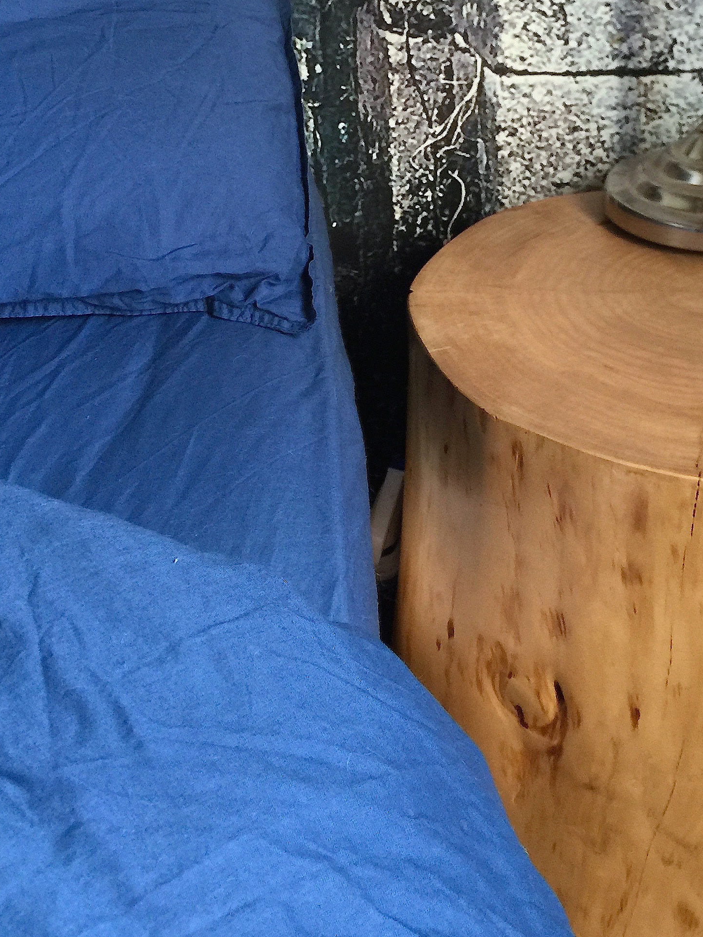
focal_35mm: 49
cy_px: 209
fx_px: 1327
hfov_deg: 29.6
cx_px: 432
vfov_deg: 37.7
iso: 80
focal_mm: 4.15
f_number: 2.2
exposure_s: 1/17
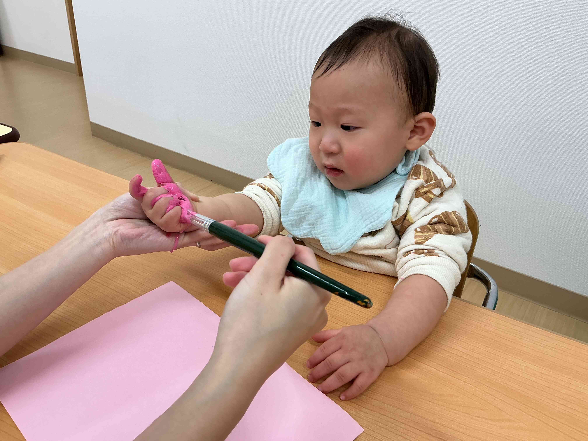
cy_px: 220
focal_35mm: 29
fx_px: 493
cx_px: 294
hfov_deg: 61.7
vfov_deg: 48.2
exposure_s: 1/120
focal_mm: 3
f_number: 1.8
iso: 50
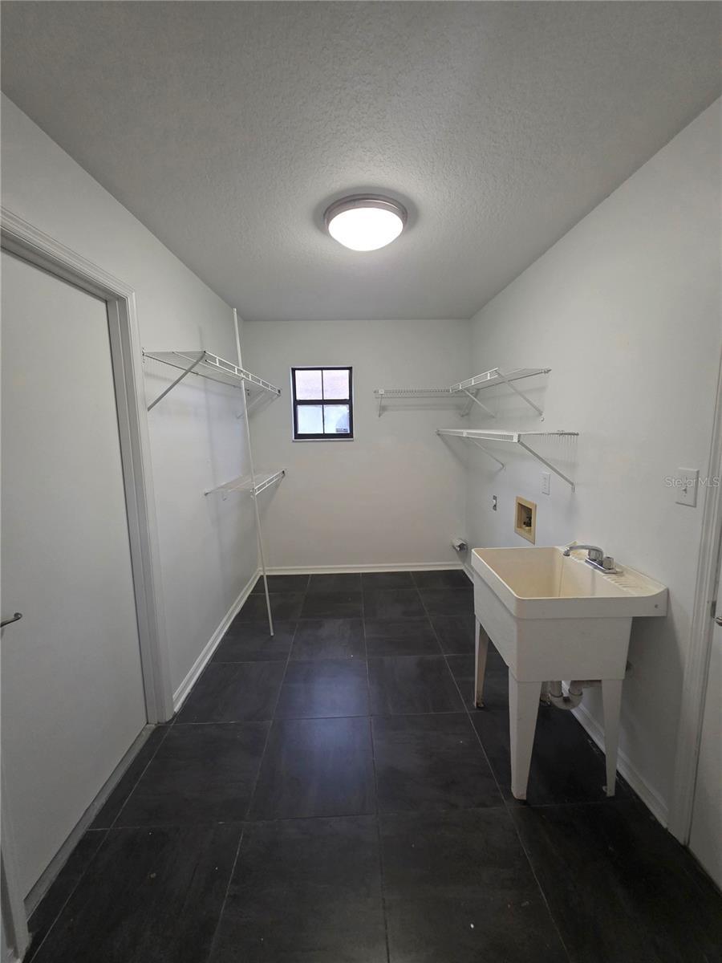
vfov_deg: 106.2
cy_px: 482
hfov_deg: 89.9
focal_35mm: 13
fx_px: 362
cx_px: 361
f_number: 1.9
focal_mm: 2.2
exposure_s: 1/60.2
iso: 500
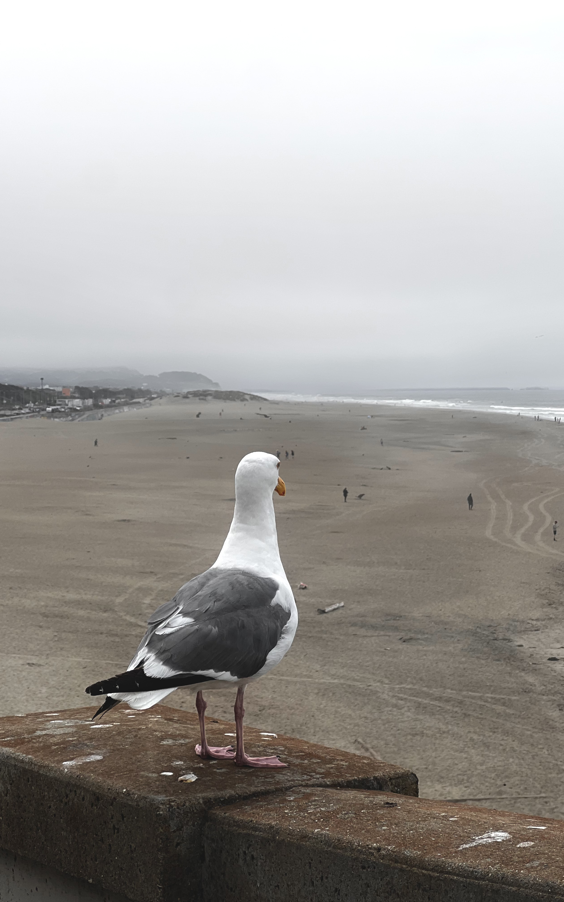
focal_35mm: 82
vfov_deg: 25.2
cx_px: 292
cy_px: 450
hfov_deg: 15.9
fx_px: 2017
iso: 32
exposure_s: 1/1376
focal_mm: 9
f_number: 2.8
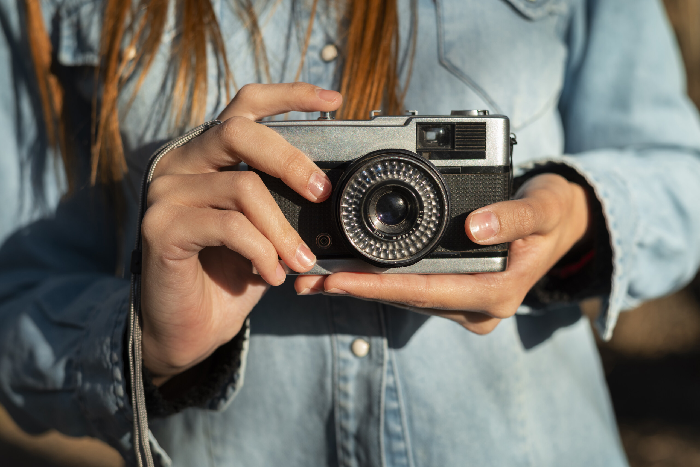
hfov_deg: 39.6
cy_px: 234
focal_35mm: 50
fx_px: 973
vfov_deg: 27.0
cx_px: 350
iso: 200
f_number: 4
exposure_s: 1/800
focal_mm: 50
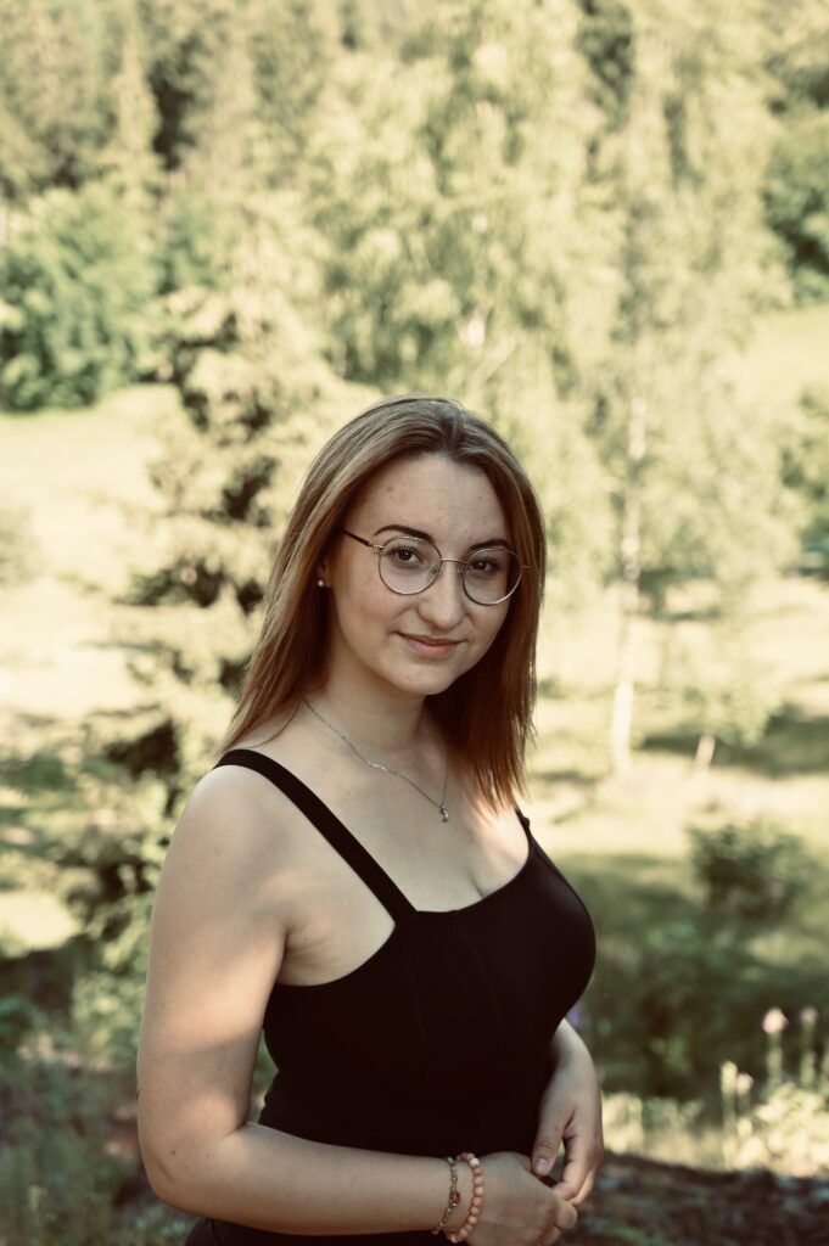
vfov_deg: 36.9
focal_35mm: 54
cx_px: 414
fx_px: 1868
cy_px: 623
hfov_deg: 25.0
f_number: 4
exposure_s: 1/250
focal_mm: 54
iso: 250
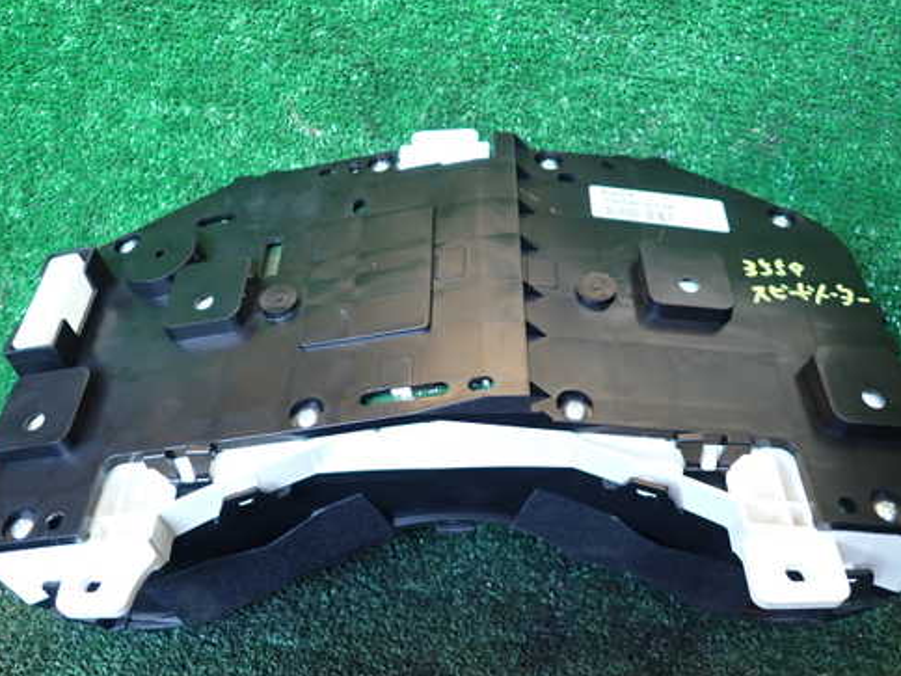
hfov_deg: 58.4
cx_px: 452
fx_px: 807
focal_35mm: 31
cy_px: 339
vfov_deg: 45.4
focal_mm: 4.5
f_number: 2
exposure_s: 1/30
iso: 320
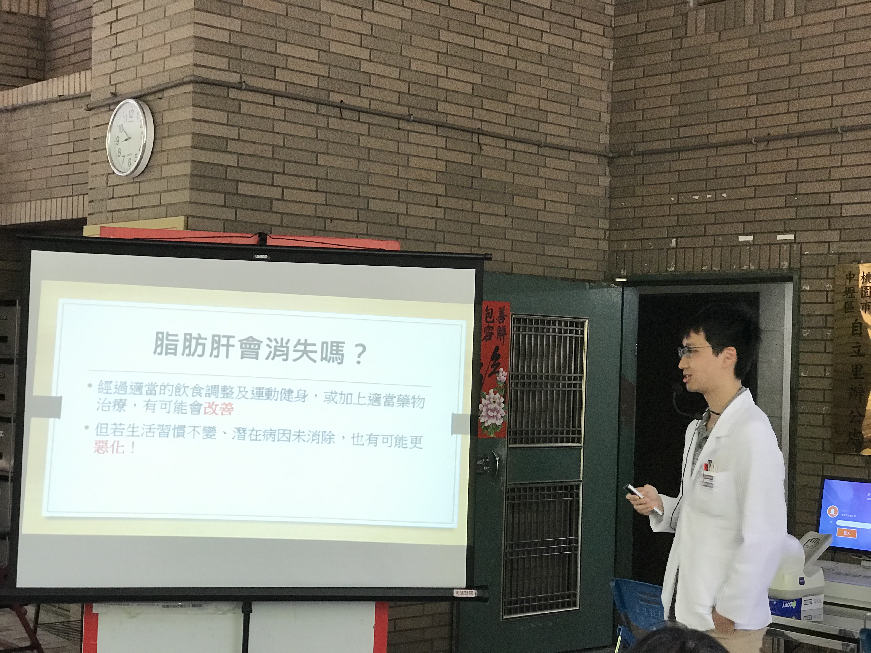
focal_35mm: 57
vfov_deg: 25.7
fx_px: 1434
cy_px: 326
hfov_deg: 33.8
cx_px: 436
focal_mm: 6.6
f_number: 2.8
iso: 250
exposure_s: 1/60
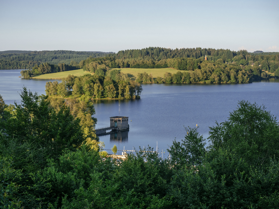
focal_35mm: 76
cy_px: 104
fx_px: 613
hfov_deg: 25.7
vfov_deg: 19.4
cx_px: 140
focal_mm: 38
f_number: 5.6
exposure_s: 1/500
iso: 200
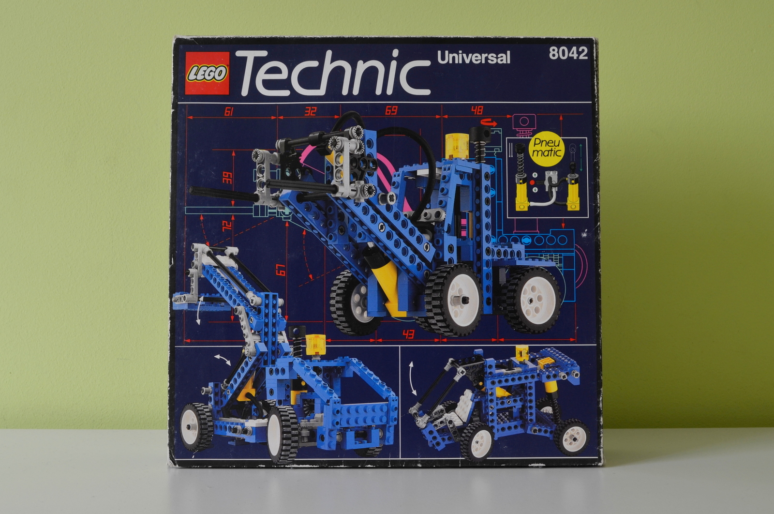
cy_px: 257
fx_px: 837
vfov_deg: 34.1
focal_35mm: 39
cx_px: 387
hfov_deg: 49.6
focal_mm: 26
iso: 125
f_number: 10
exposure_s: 1.6
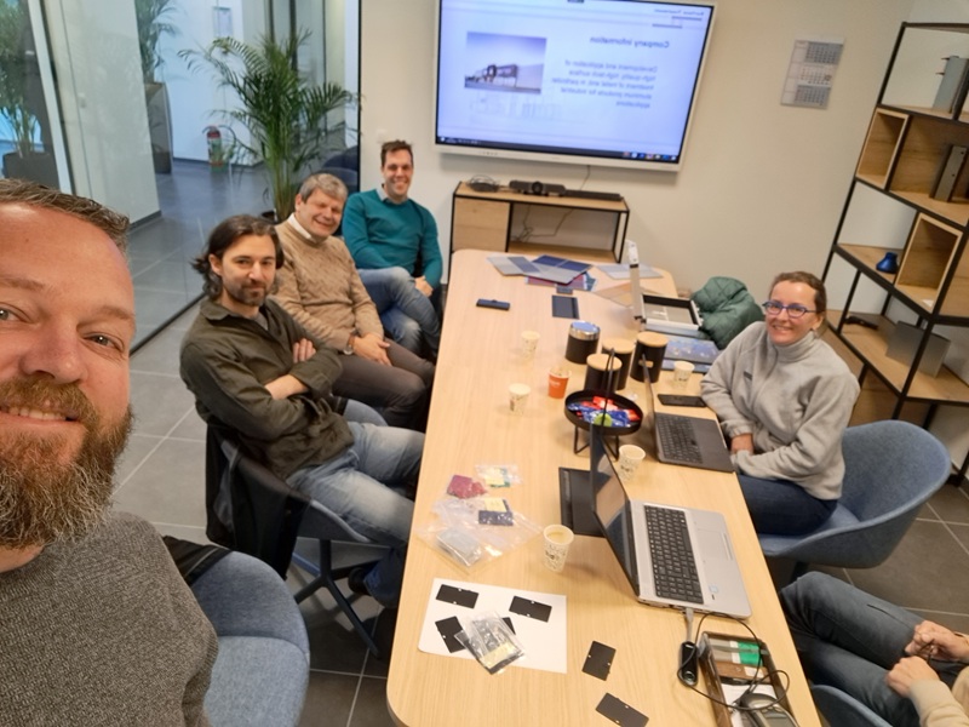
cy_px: 364
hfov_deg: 69.4
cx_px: 484
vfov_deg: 54.9
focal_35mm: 25
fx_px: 700
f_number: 2.2
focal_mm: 3.72
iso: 160
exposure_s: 1/50
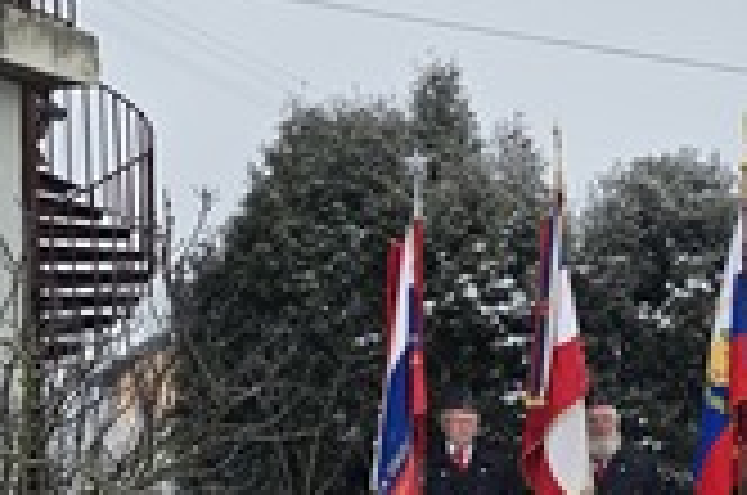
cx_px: 356
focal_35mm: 65
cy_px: 464
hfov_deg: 31.0
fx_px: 1346
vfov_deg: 20.3
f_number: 1.7
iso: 12
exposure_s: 1/195
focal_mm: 6.3
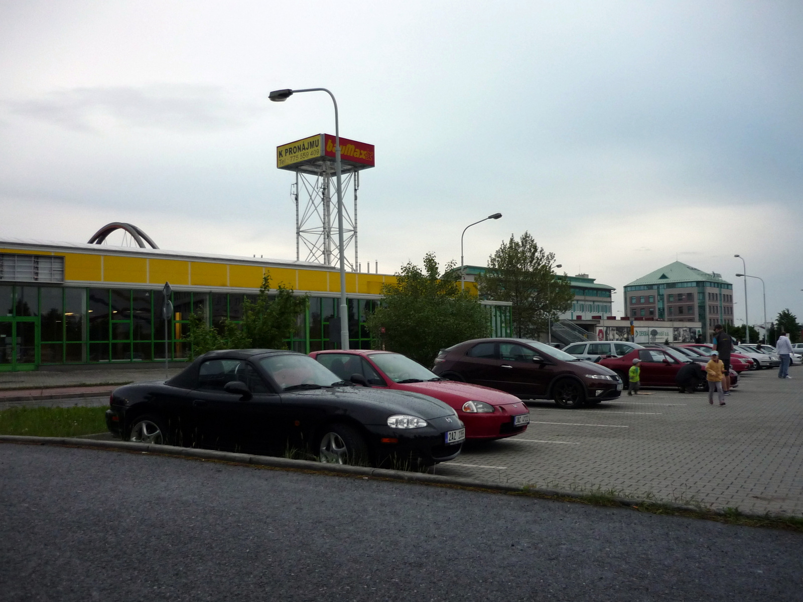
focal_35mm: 33
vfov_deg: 42.9
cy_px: 301
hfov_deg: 55.4
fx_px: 766
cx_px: 402
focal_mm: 5.5
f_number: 2.8
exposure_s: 1/60
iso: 200
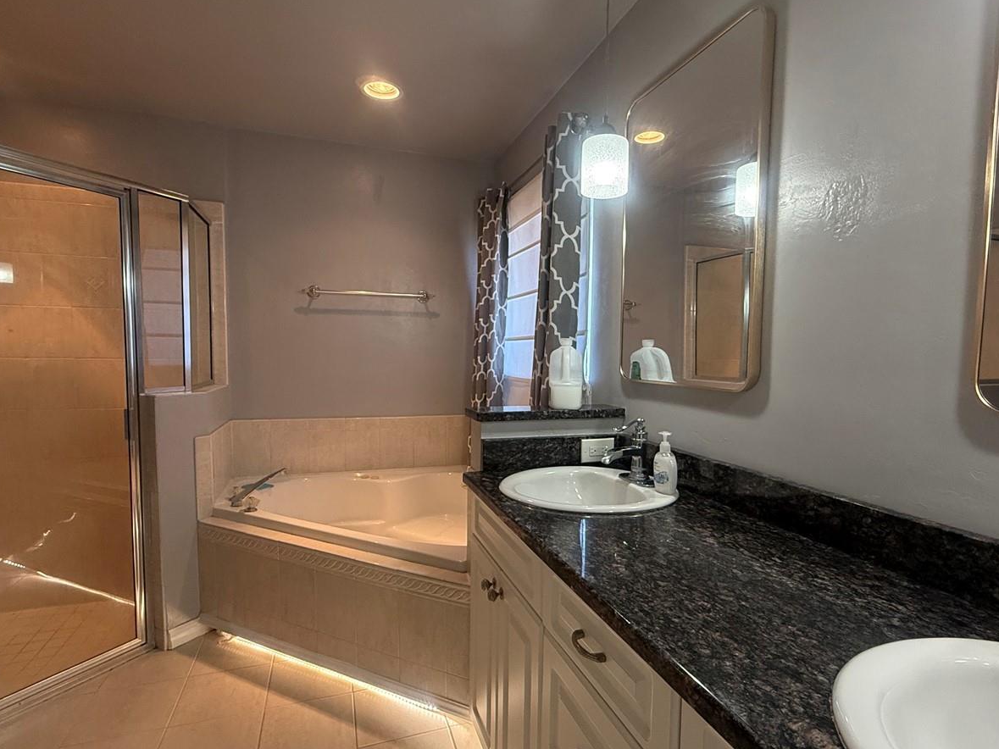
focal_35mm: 19
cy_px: 391
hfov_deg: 84.6
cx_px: 521
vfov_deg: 68.6
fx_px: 548
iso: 400
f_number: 2.2
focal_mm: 2.22
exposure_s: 1/120
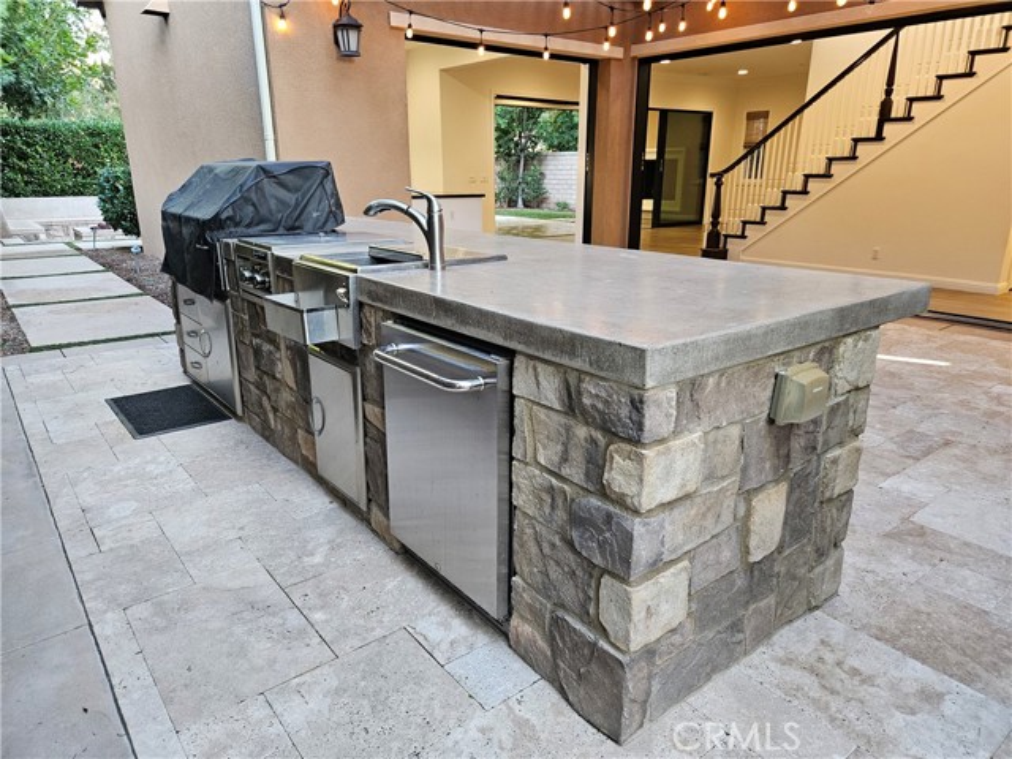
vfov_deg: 58.9
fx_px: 672
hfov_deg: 73.9
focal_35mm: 23
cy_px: 380
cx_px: 506
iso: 250
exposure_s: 1/120
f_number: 1.8
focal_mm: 5.4
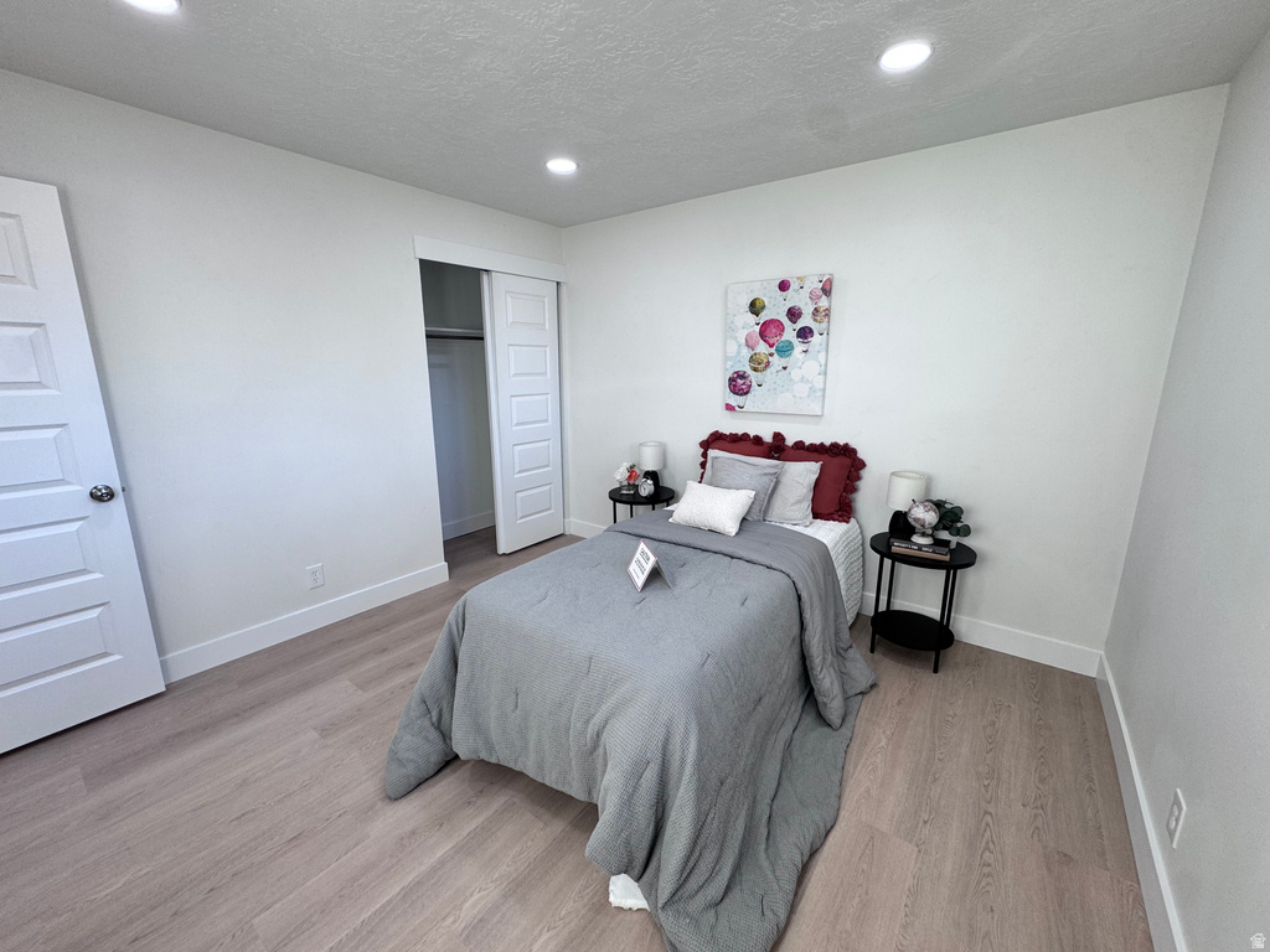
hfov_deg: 102.1
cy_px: 476
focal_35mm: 14
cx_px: 635
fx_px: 514
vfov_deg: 85.7
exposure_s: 1/120
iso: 80
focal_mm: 2.22
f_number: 2.2
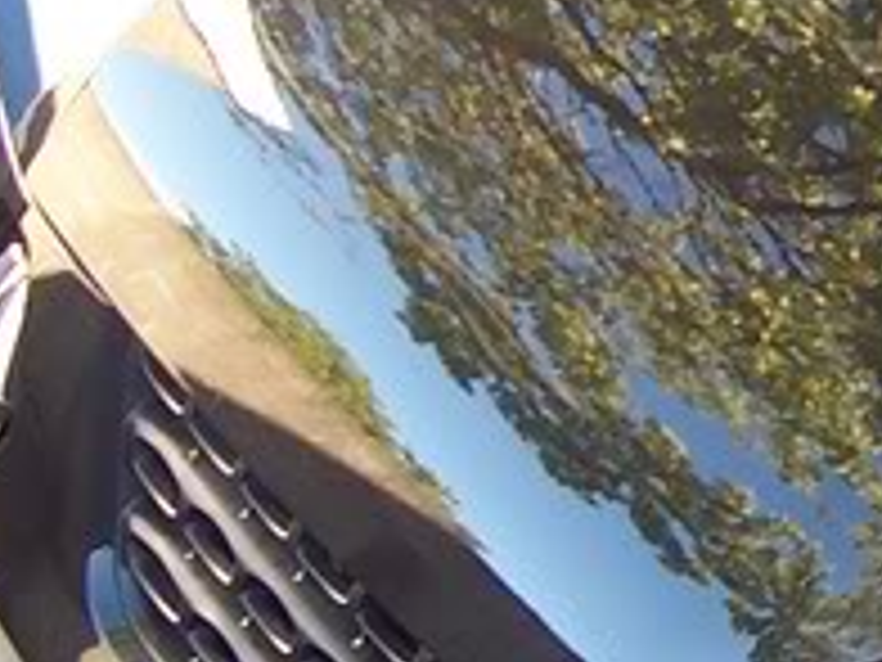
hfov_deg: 12.4
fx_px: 3847
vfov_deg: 9.8
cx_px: 1377
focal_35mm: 151
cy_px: 72
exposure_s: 1/60
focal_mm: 5.6
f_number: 2.8
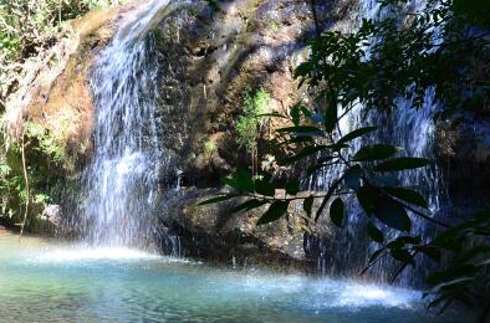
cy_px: 206
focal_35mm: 126
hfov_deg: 16.3
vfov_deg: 10.8
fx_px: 1706
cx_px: 243
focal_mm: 55
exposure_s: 1/60
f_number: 9.5
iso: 400
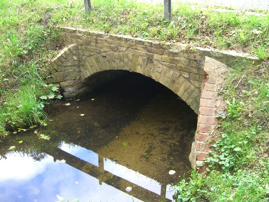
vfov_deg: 37.7
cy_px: 101
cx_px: 134
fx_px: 295
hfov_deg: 49.0
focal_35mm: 38
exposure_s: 1/60
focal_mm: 7.9
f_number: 2.8
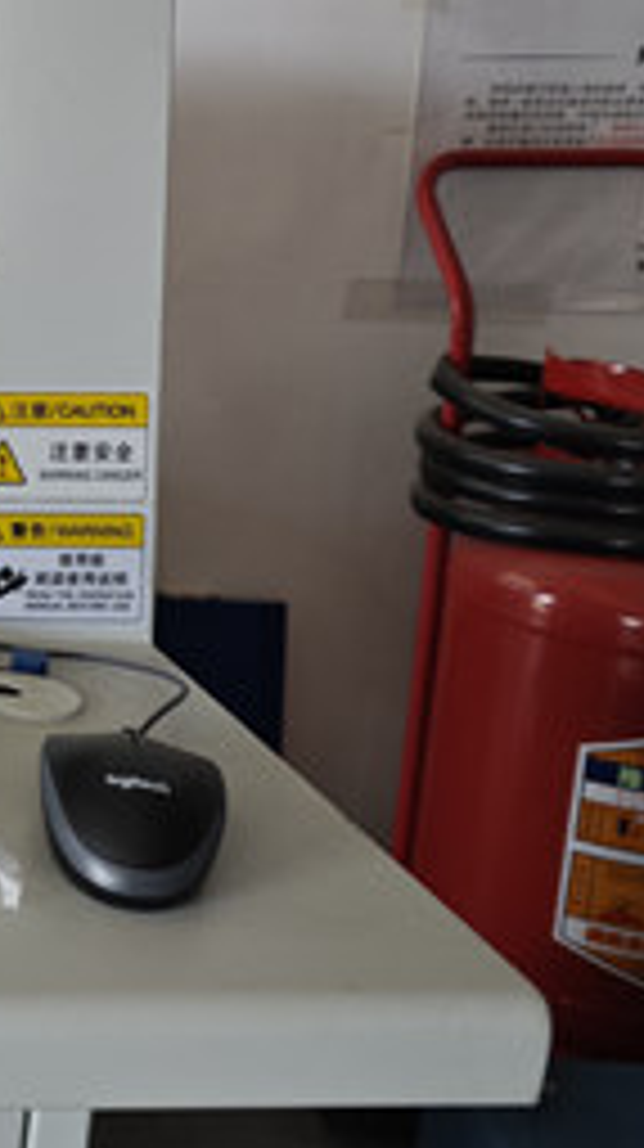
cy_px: 324
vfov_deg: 34.9
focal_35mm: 59
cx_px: -698
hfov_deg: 15.5
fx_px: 1795
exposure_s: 1/100
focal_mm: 6.55
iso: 50
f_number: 1.6
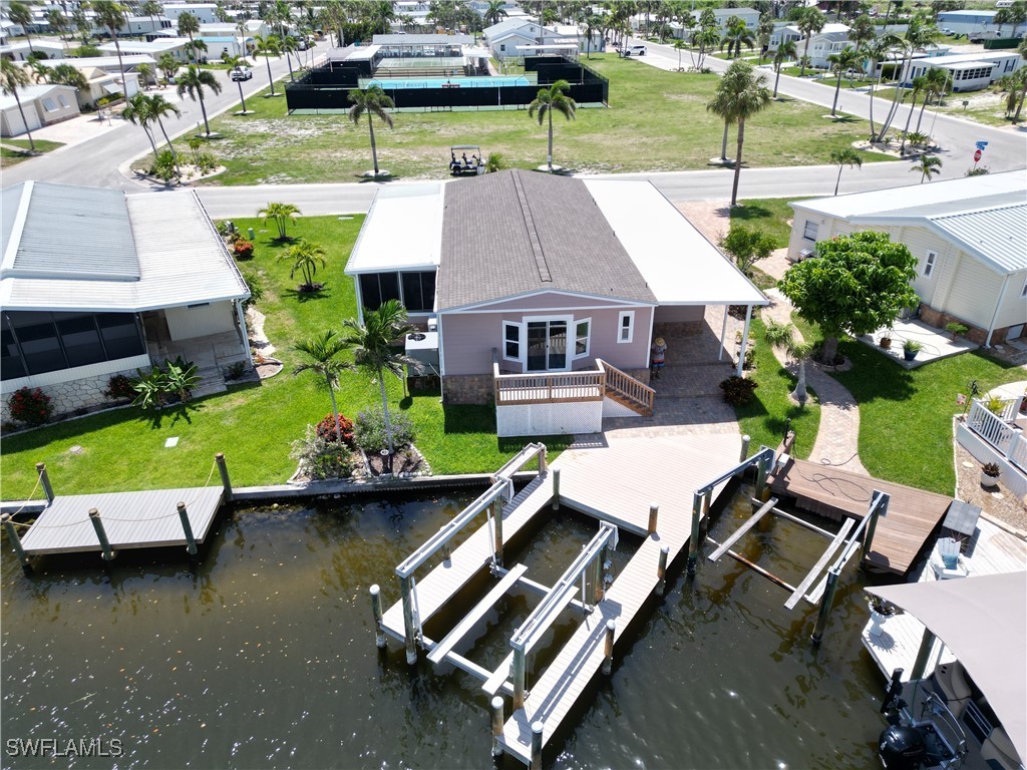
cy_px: 385
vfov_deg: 56.8
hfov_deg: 71.6
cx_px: 514
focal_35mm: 24
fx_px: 712
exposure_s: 1/2500
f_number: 1.7
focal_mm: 6.72
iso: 110
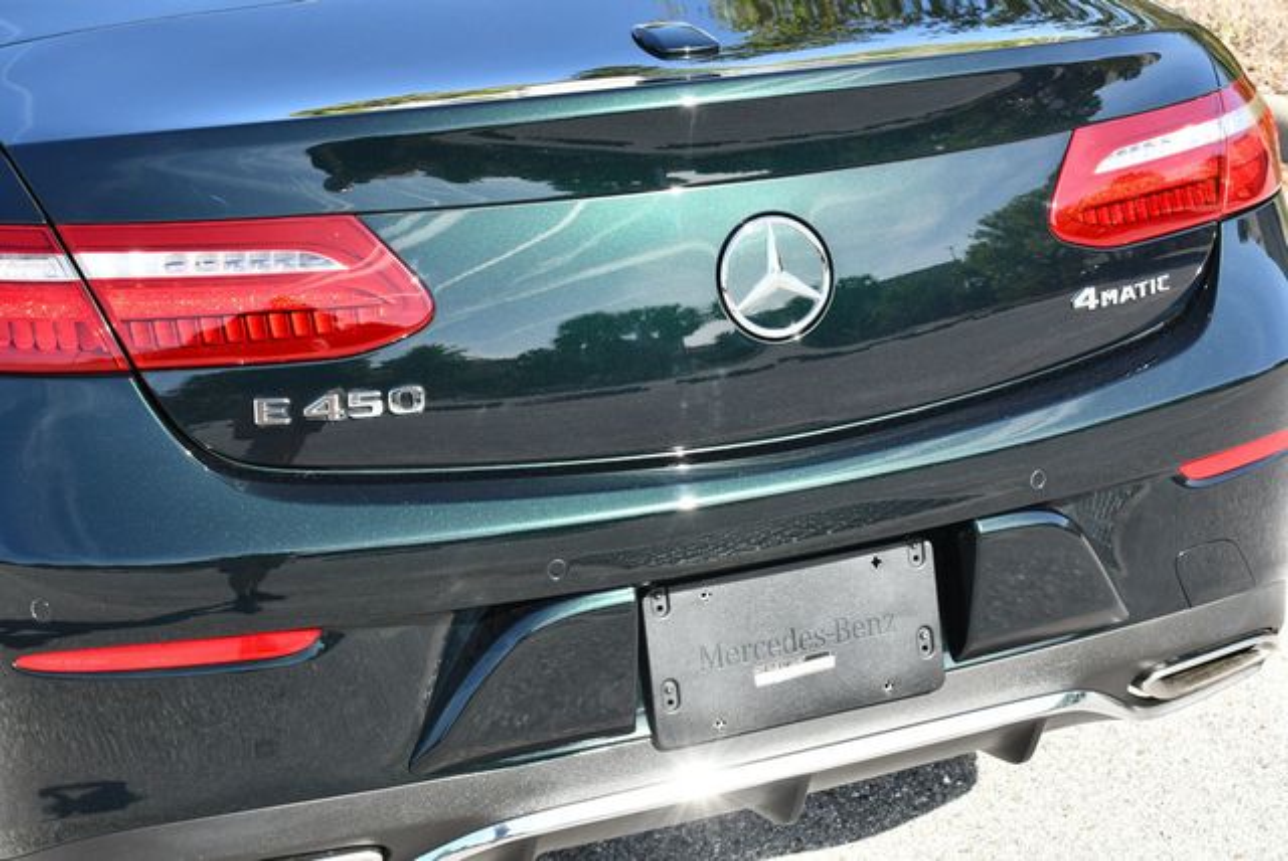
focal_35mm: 64
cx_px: 644
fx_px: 2292
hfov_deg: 31.4
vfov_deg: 21.3
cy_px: 430
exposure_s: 1/250
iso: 200
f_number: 6.3
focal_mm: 32
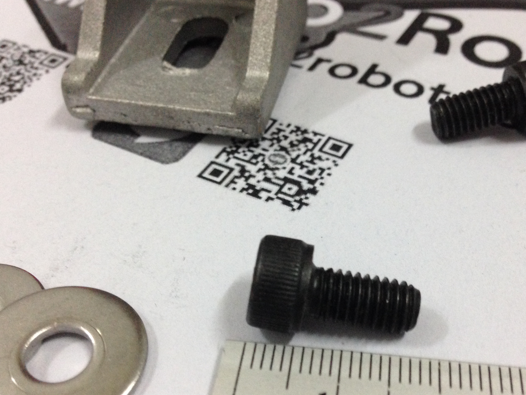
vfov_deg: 34.2
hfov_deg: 44.5
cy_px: 241
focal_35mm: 42
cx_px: 321
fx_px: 638
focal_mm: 4.12
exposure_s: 1/20
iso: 250
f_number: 2.4
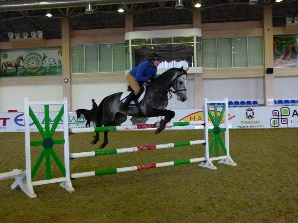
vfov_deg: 39.7
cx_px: 149
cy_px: 112
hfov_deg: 51.4
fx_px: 310
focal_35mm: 36
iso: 1000
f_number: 3.1
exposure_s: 1/250
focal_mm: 6.5
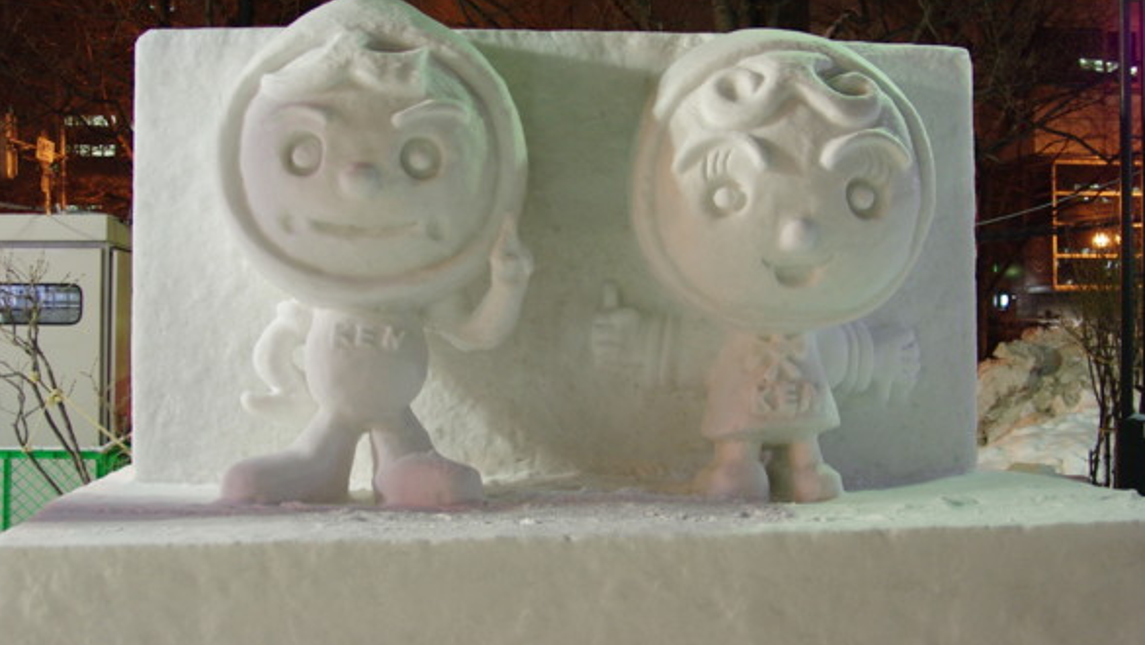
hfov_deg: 45.5
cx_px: 569
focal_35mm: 45
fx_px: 1367
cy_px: 271
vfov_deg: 26.5
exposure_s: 1/20
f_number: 2.8
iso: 800
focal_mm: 28
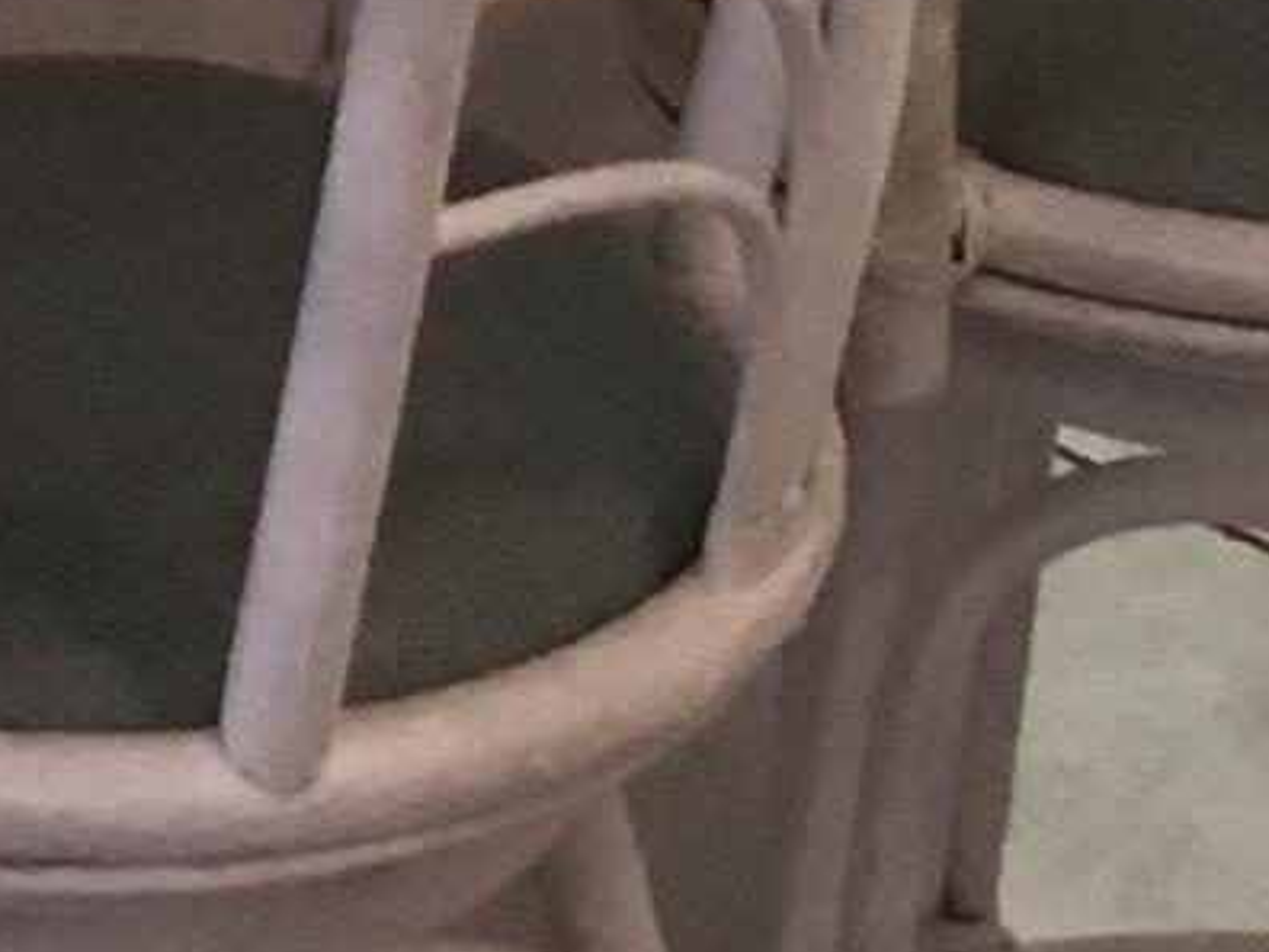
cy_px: -2340
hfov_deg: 8.1
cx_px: -974
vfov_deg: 5.7
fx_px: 8615
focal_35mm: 235
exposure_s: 1/30
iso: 25
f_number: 2.4
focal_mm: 3.3
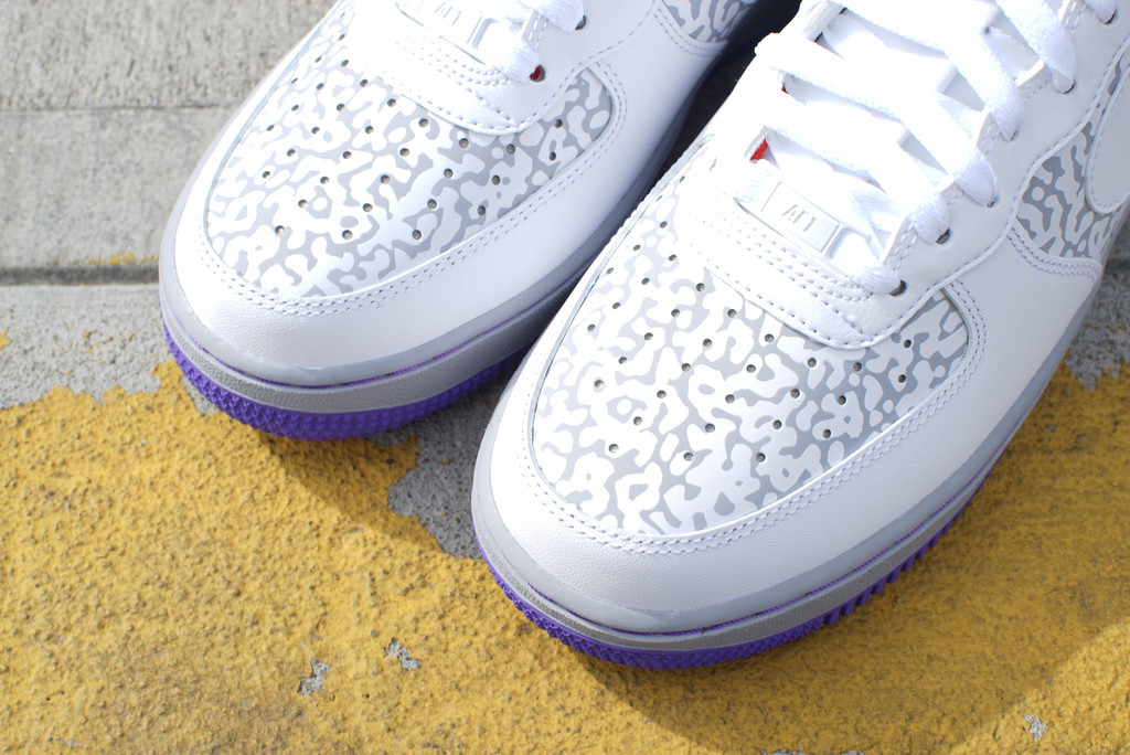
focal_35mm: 50
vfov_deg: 27.0
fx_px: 1570
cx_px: 565
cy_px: 378
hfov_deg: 39.6
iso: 64
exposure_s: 1/50
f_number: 13
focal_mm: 50
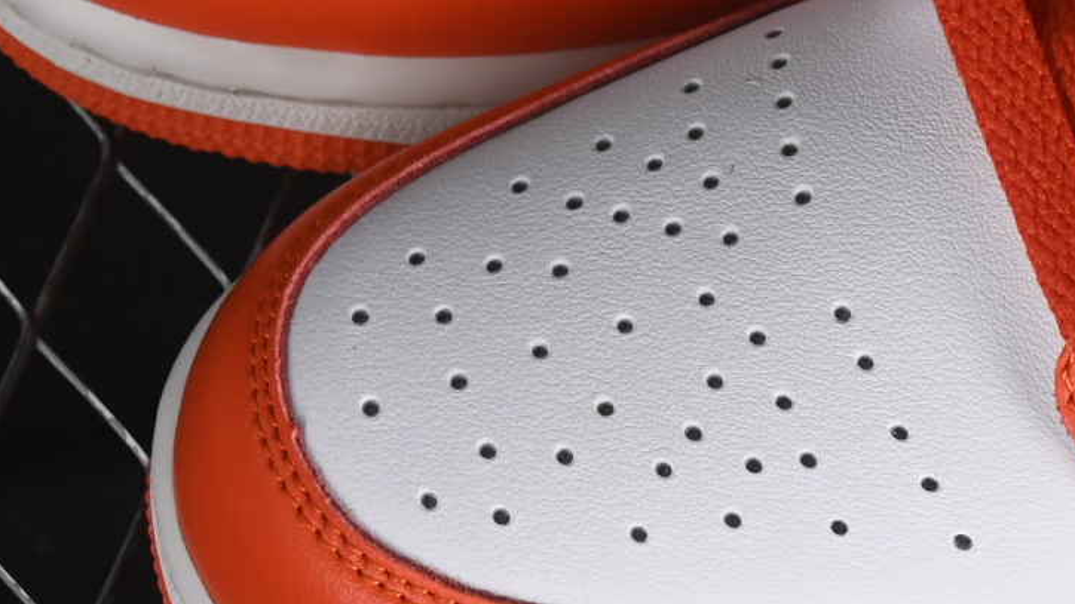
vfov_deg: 4.0
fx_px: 8607
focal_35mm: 302
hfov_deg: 7.1
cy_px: -237
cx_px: 1468
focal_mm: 50
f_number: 8
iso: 160
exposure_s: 1/60
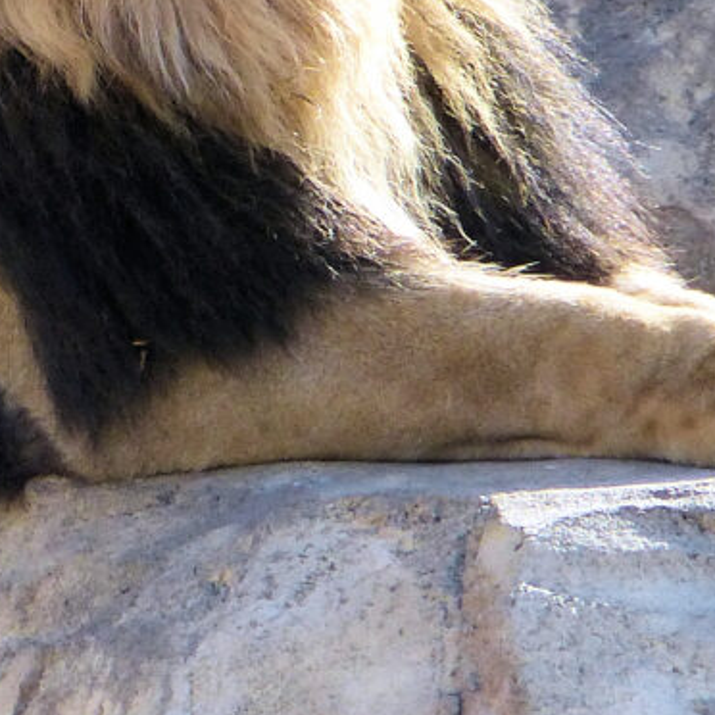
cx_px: 79
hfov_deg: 1.1
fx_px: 37460
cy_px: 42
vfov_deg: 1.1
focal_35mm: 1603
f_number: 5.2
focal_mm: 107.9
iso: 200
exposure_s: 1/320
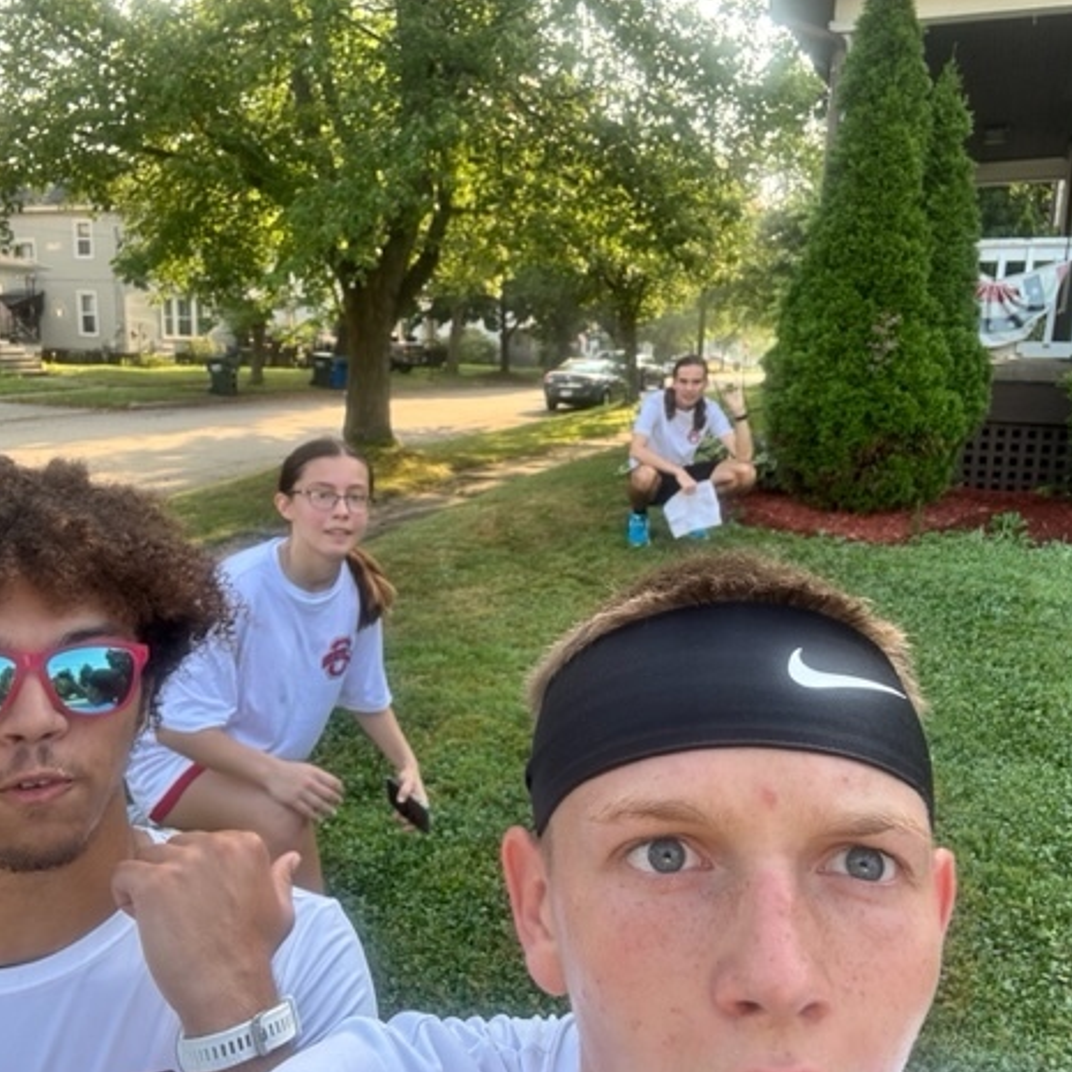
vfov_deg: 57.3
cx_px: 514
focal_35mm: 28
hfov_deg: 57.3
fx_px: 981
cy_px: 537
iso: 20
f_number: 1.9
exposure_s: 1/136
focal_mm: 2.69
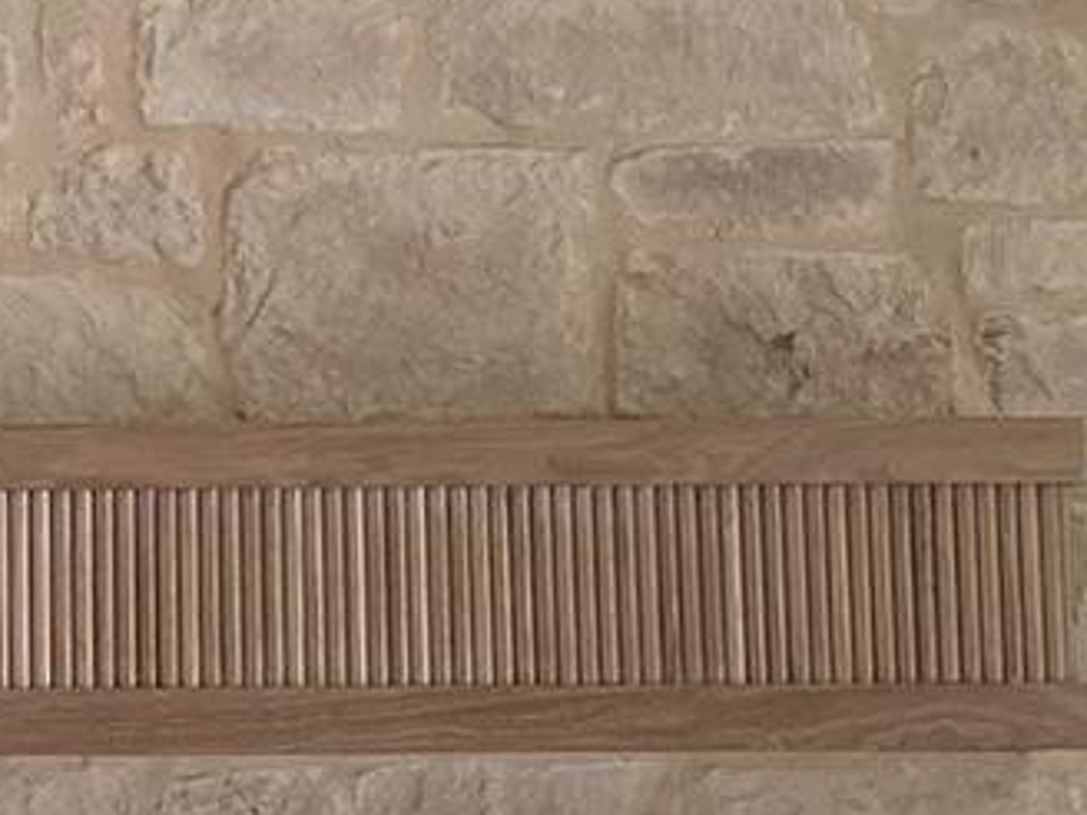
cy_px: 295
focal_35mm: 150
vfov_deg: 9.9
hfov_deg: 13.0
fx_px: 4710
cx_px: 30
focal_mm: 6.86
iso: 320
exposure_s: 1/60
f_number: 1.78
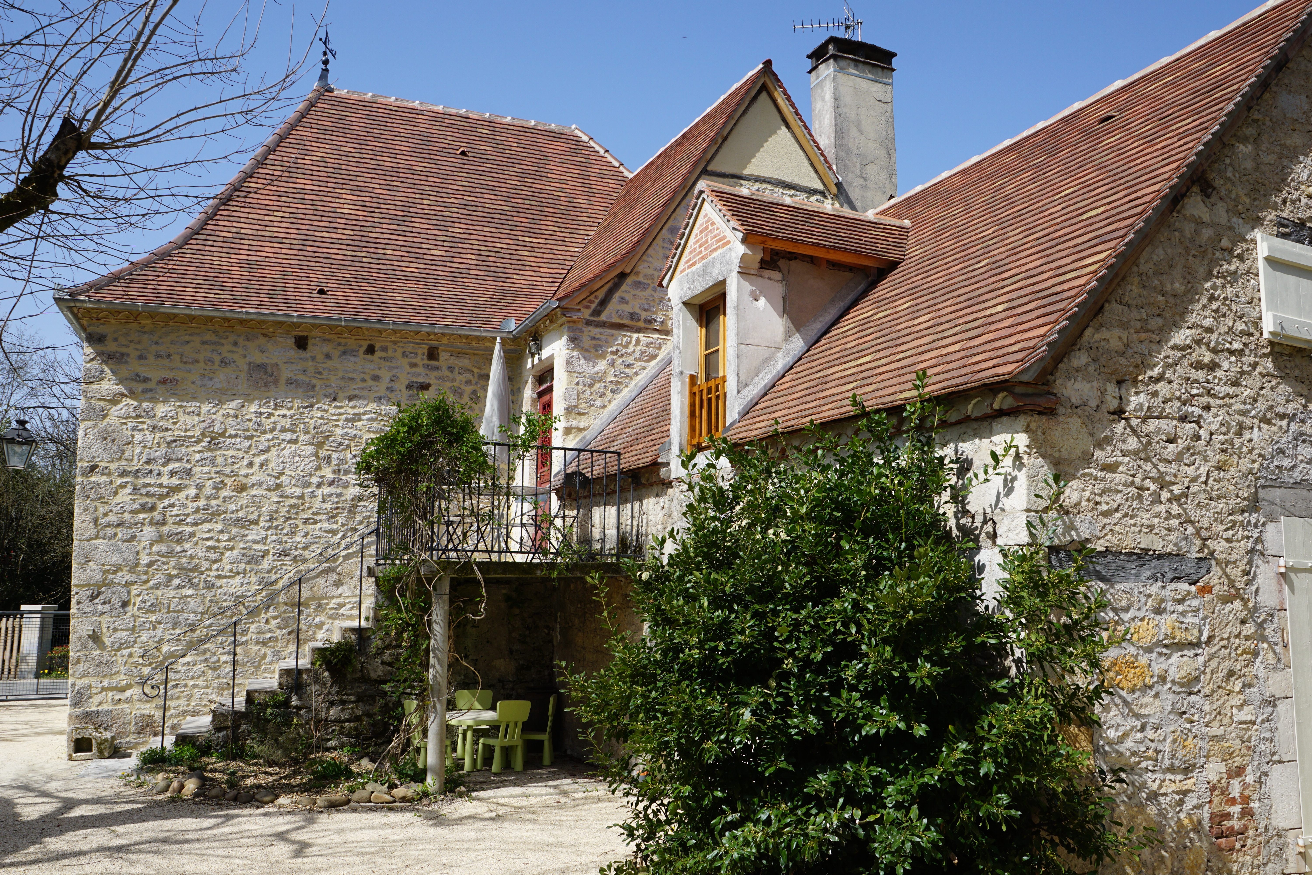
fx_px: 984
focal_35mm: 27
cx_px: 656
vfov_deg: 47.9
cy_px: 438
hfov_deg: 67.4
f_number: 10
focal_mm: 18
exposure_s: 1/160
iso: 100
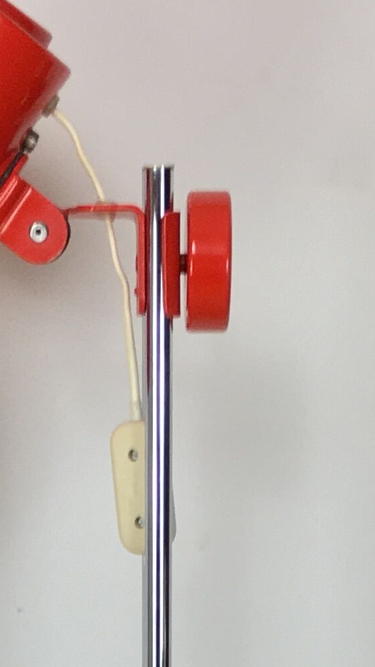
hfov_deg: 9.5
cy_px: 1083
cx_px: 71
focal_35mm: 127
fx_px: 2246
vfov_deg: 15.2
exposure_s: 1/33
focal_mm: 4.15
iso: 25
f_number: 2.2
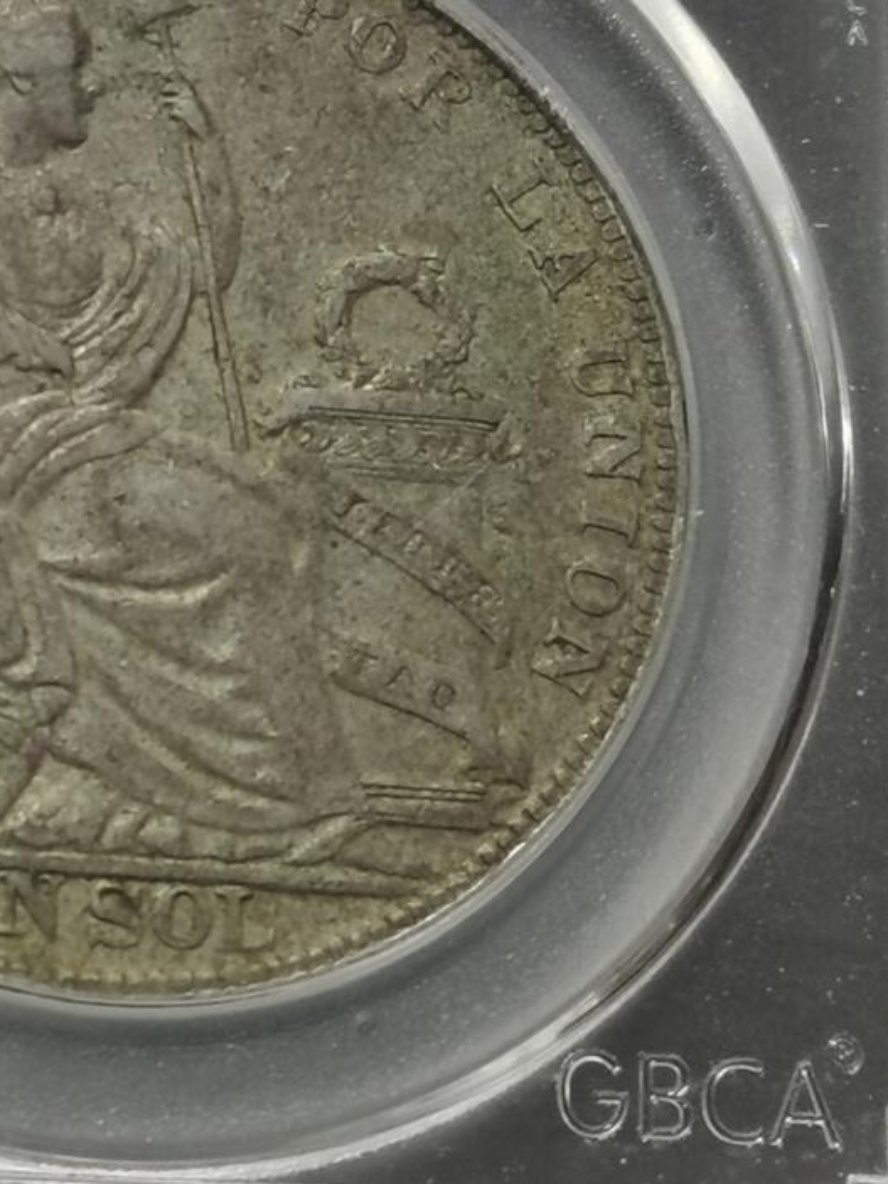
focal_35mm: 169
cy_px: 34
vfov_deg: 11.6
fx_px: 5782
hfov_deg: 8.7
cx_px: 52
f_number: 1.8
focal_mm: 5.58
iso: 50
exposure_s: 1/100
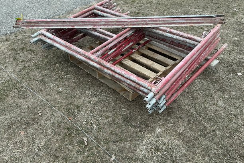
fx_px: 203
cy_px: 69
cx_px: 119
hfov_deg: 61.9
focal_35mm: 30
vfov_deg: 43.5
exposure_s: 1/233
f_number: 1.8
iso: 20
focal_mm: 3
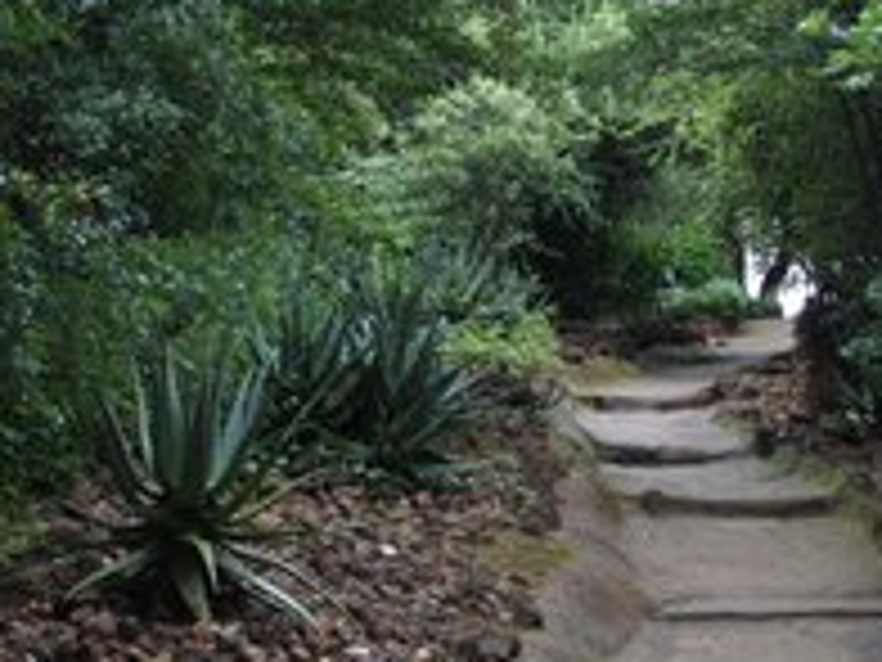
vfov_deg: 19.1
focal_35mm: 77
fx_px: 1962
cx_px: 500
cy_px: 252
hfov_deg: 25.3
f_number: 2.8
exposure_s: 1/50
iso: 200
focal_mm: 9
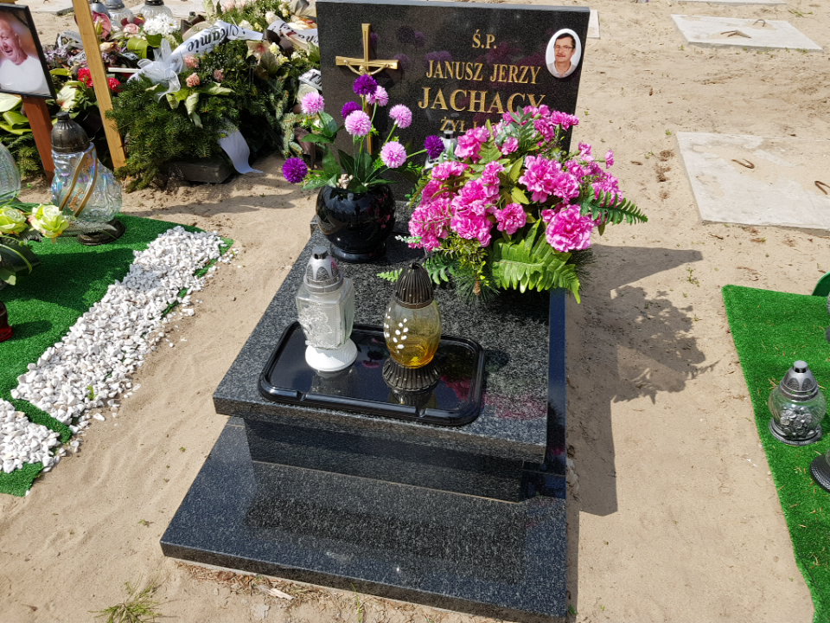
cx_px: 415
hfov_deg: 67.3
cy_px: 312
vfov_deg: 53.1
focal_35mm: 26
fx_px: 623
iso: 40
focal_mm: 4.2
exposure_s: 1/2440
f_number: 1.7
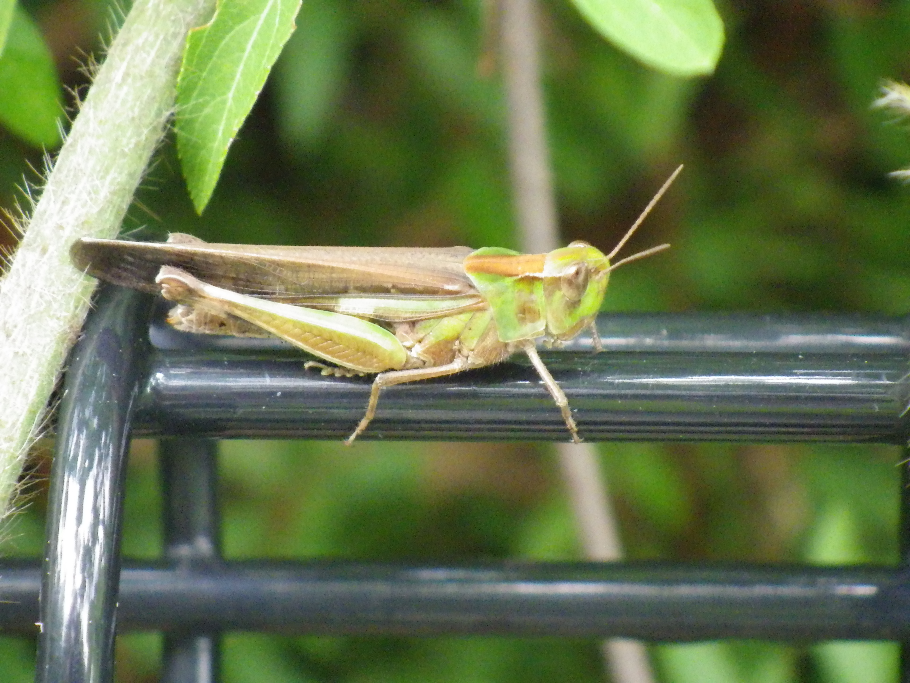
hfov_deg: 14.1
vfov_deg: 10.6
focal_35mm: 140
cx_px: 455
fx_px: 3680
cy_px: 342
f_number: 5.5
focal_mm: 25
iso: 1000
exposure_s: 1/125
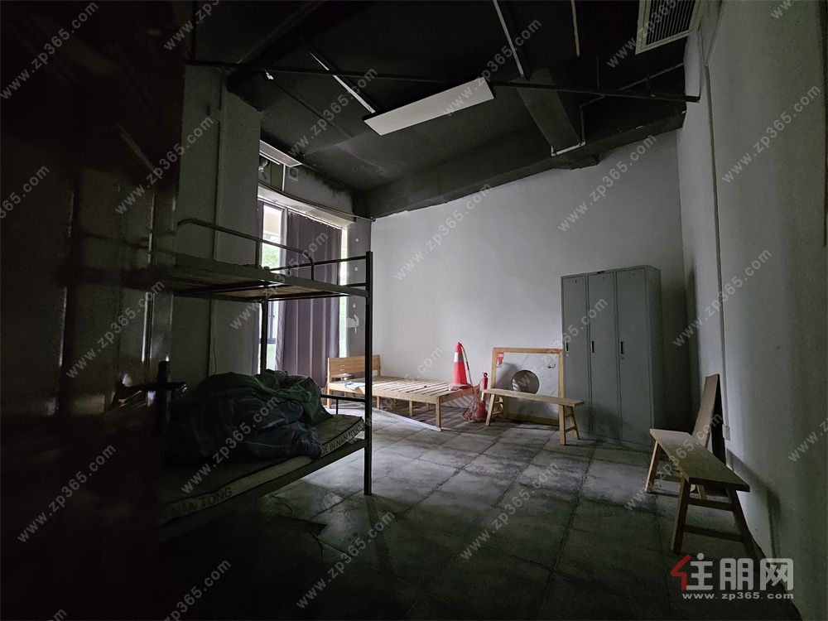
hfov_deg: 106.2
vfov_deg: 89.9
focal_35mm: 13
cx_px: 414
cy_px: 310
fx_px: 311
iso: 1000
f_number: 2.2
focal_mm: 2.2
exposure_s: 1/25
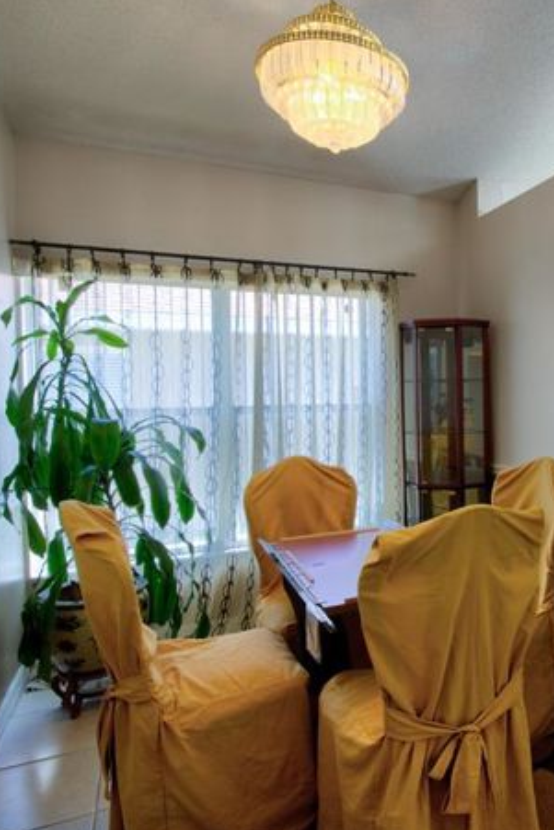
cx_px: 476
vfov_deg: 71.5
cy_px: 418
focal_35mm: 25
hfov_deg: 47.3
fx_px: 577
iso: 400
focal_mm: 16
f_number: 11
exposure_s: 1/2
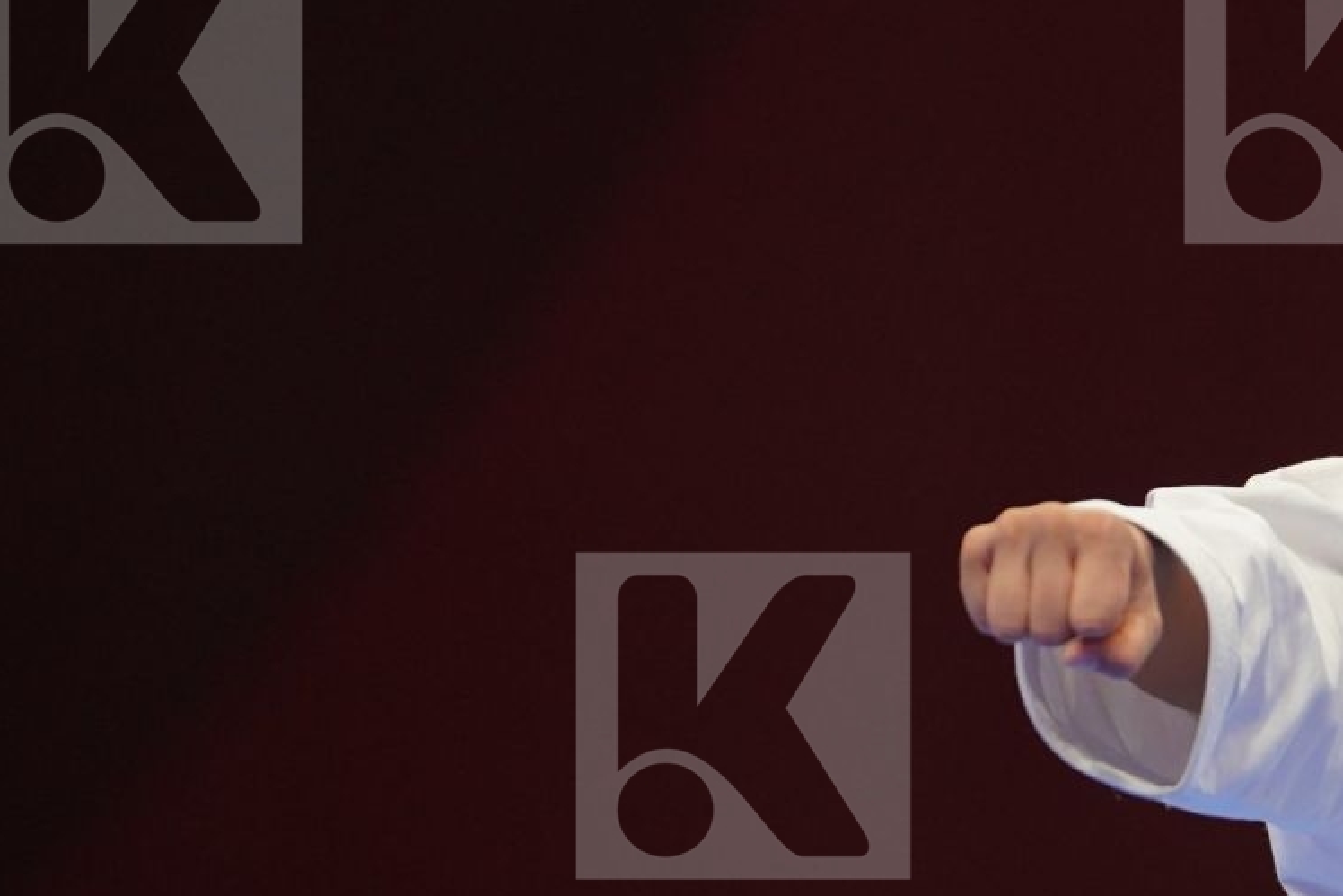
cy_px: 716
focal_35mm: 674
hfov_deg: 3.1
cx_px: 1352
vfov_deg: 2.0
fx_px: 25147
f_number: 4
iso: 1600
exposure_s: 1/500
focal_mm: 280
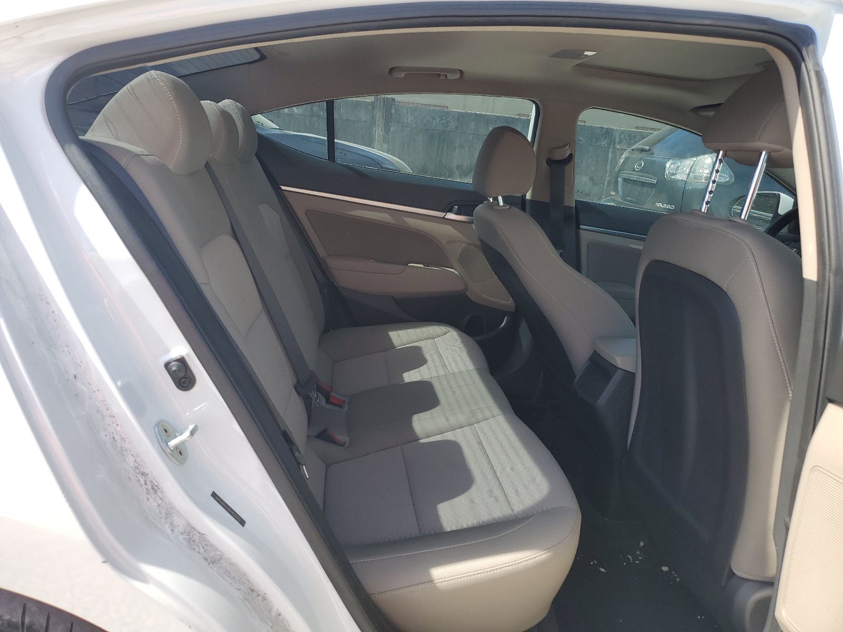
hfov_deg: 67.3
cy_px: 316
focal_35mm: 26
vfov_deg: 53.1
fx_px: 633
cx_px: 422
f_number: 1.5
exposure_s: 1/909
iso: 50
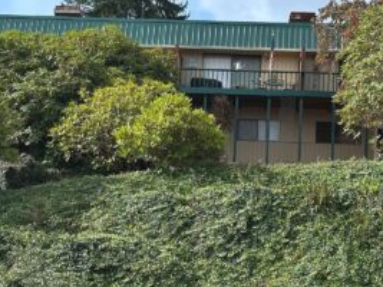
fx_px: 796
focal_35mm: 72
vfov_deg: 20.4
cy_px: 187
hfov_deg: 27.0
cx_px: 191
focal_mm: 6.86
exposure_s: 1/1453
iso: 64
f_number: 1.78
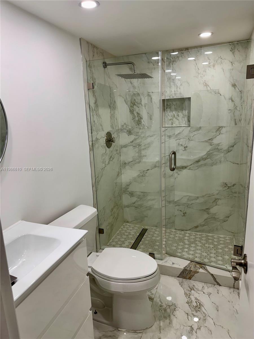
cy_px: 170
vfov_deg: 71.6
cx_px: 127
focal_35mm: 24
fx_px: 235
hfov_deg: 56.8
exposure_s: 1/120
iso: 64
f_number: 1.78
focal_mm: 6.76
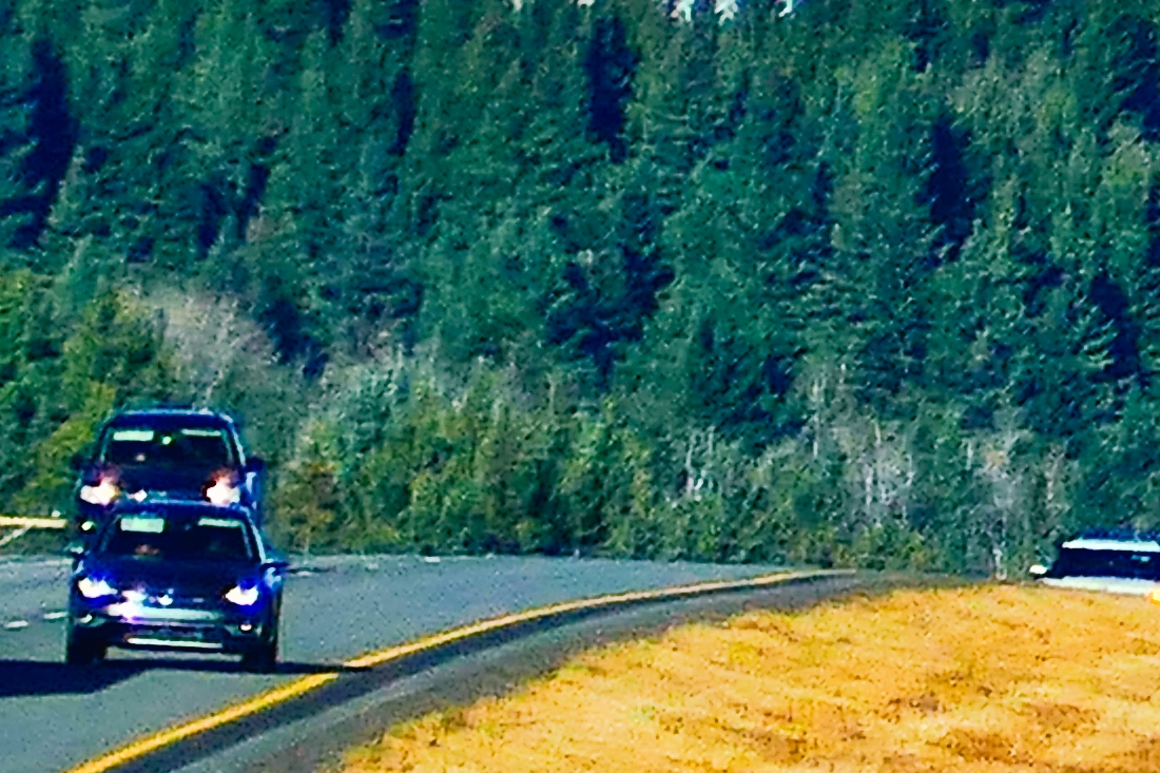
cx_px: 2776
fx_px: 80119
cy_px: 186
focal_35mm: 2487
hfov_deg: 0.8
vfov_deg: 0.6
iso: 125
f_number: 5.9
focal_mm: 91
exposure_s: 1/800
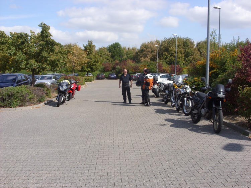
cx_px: 126
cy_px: 94
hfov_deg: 49.0
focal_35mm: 38
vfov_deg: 37.7
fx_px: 275
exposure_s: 1/384
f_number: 4.9
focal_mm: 6.3
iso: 50
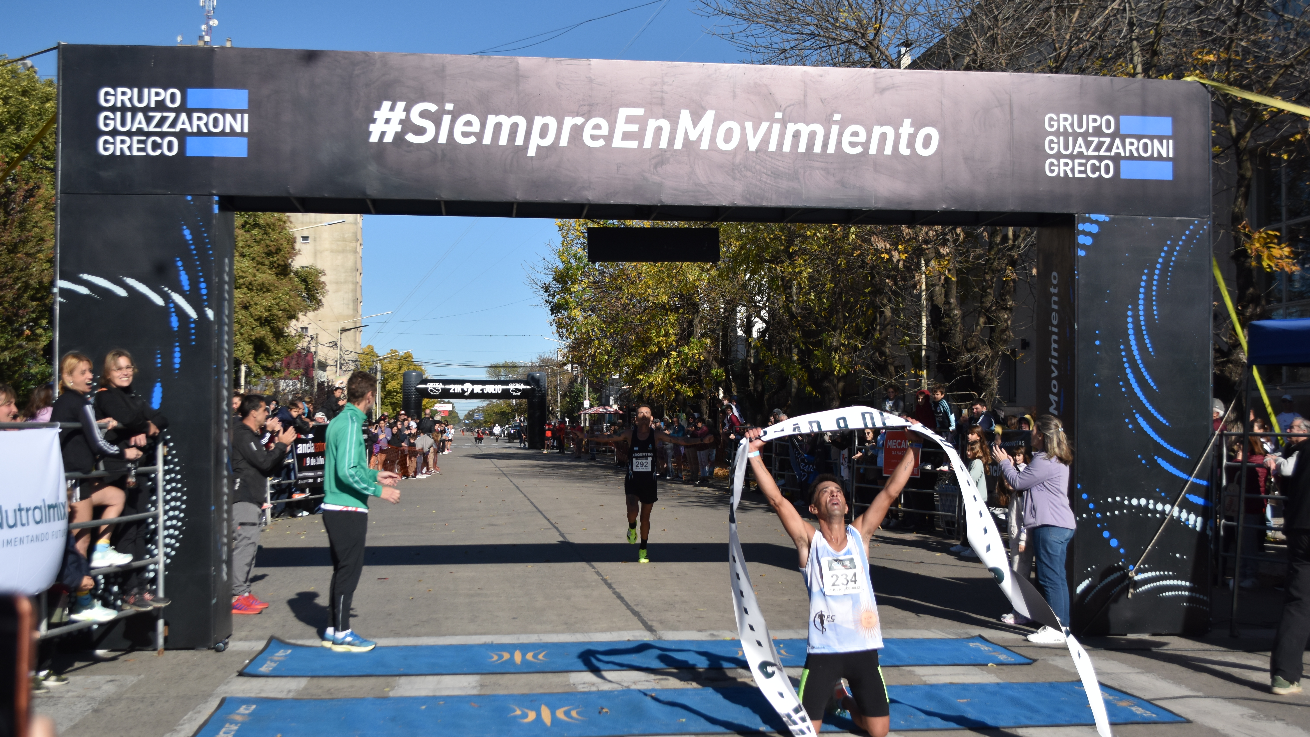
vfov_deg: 29.0
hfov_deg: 49.4
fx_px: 1424
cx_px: 656
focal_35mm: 41
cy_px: 390
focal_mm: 26
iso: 400
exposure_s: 1/4000
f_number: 4.5
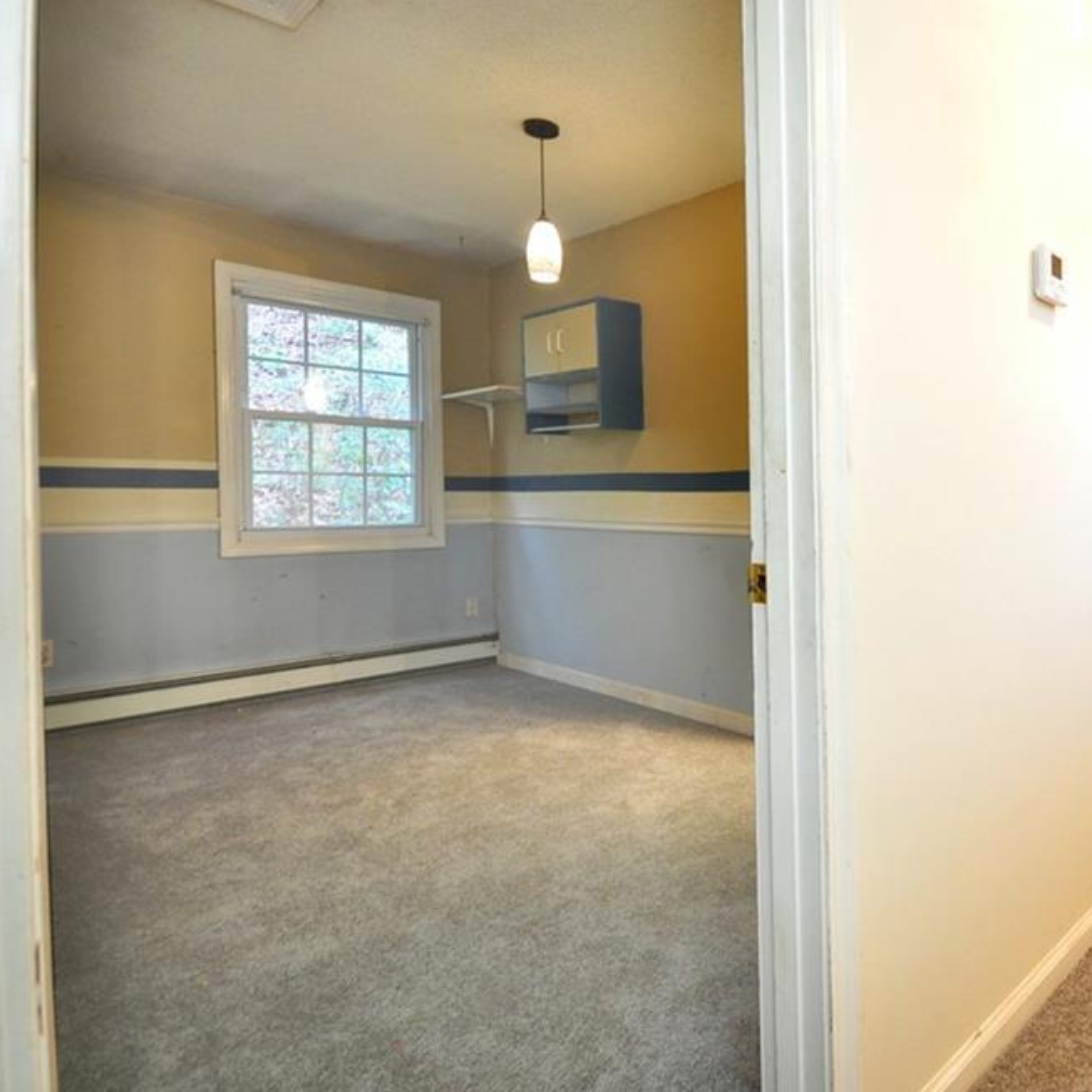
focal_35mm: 20
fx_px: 714
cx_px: 787
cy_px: 538
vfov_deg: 74.8
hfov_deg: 70.9
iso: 1000
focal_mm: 10
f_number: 4
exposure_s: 1/15
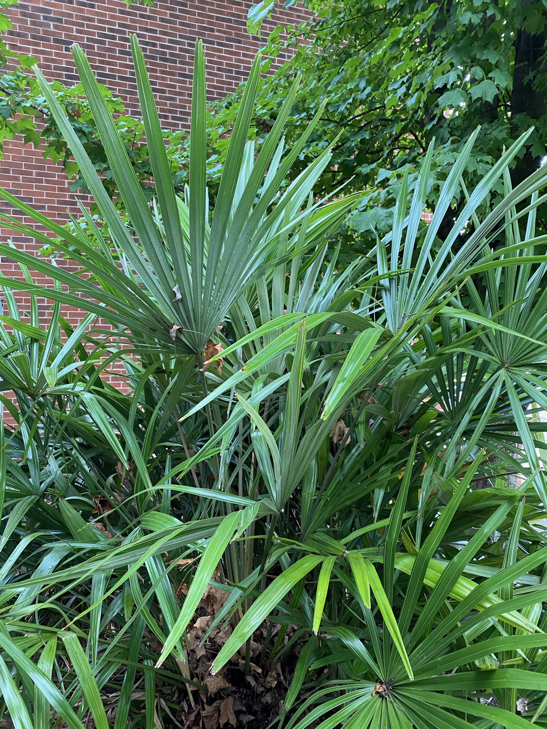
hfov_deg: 53.1
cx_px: 274
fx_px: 548
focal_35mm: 26
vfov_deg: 67.3
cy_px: 364
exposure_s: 1/77
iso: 125
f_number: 1.8
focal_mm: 4.25
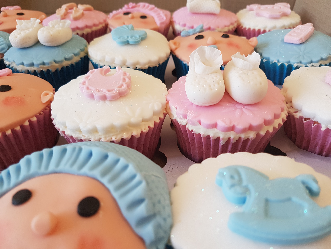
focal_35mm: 26
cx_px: 166
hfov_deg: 67.3
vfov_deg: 53.1
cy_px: 124
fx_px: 249
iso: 50
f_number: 1.7
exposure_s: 1/50
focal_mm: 4.2
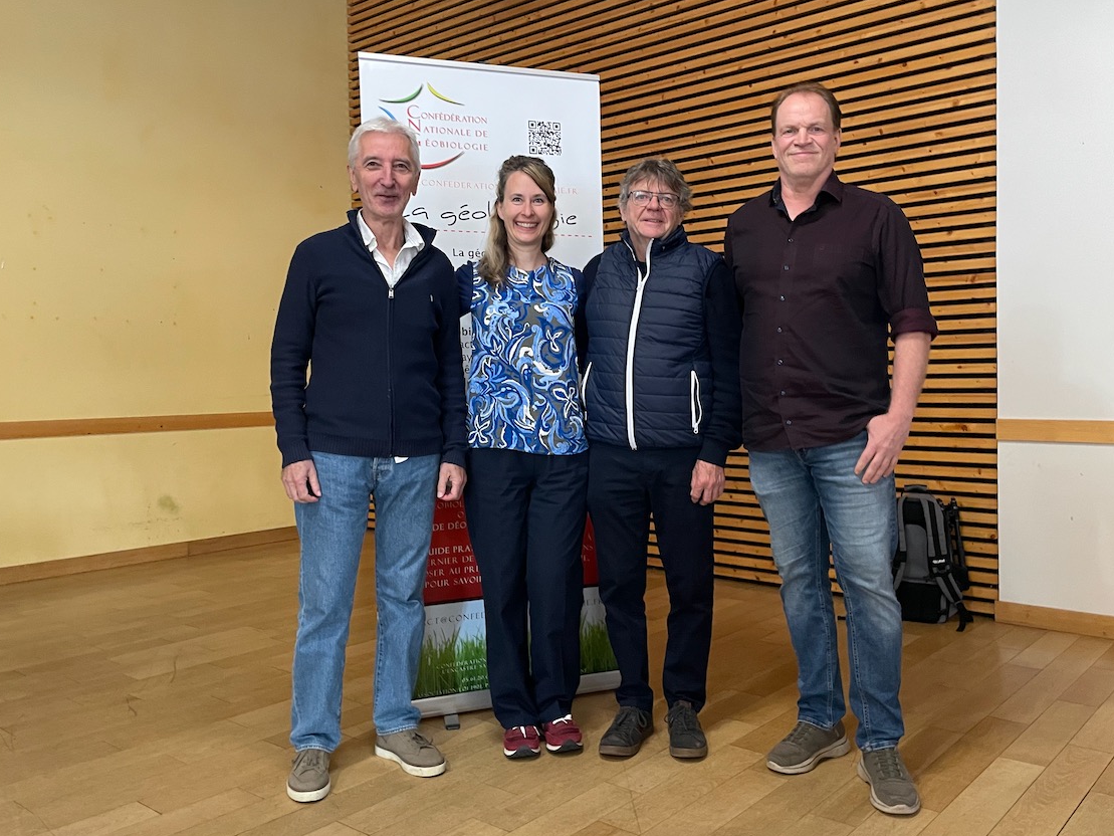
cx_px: 588
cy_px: 399
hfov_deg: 59.9
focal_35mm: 30
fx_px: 966
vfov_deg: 46.8
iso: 320
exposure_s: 1/50
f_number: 1.6
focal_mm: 4.2
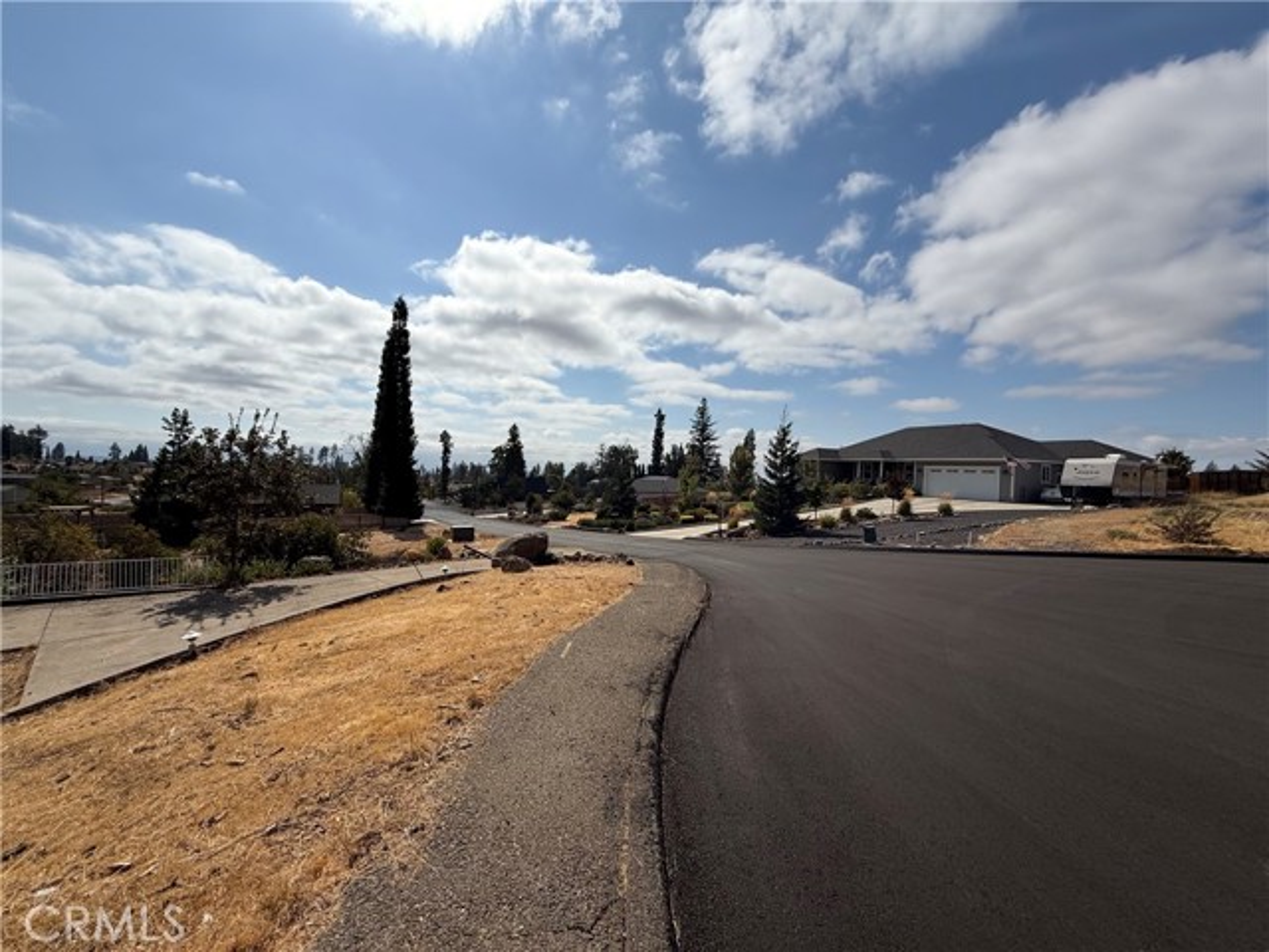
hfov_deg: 102.1
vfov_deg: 85.7
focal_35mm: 14
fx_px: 513
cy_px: 476
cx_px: 634
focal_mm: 2.22
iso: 40
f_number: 2.2
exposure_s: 1/6173
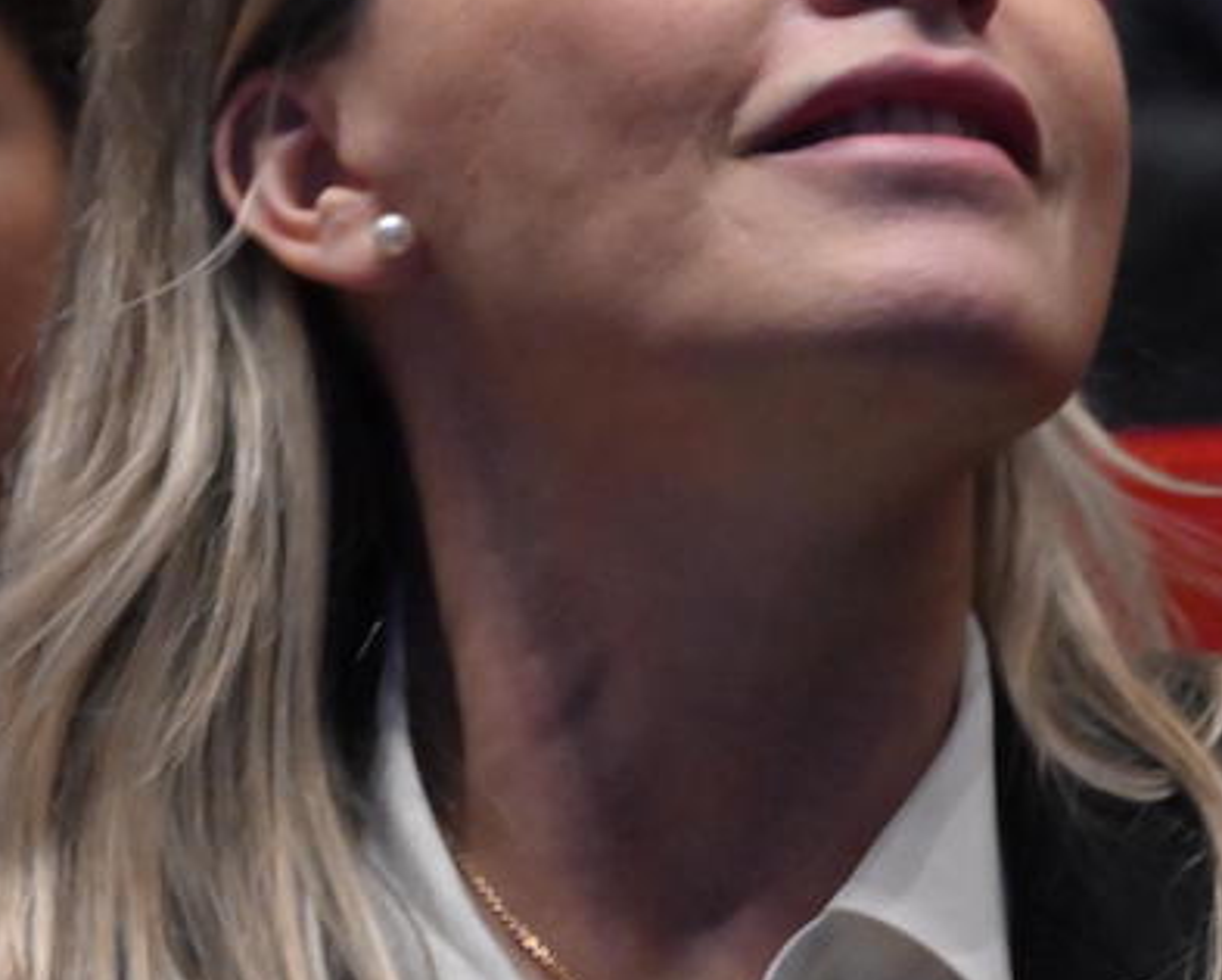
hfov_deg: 6.6
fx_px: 10568
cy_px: 473
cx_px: 858
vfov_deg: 5.3
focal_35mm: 292
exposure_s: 1/100
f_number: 4.5
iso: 8000
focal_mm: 102
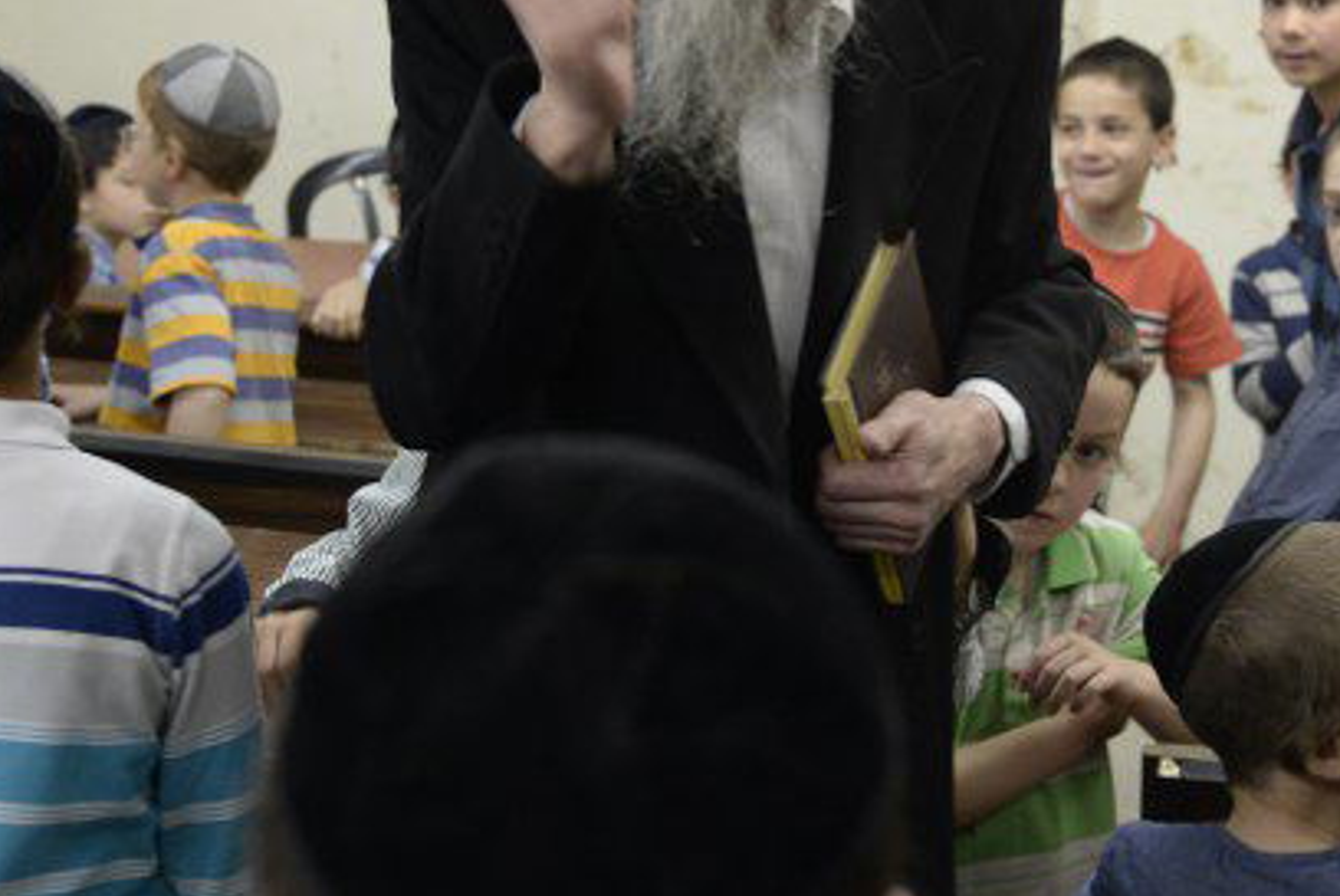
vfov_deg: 14.9
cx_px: 739
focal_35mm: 91
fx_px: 3391
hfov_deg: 22.3
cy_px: 144
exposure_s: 1/160
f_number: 2.8
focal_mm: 31
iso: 1600
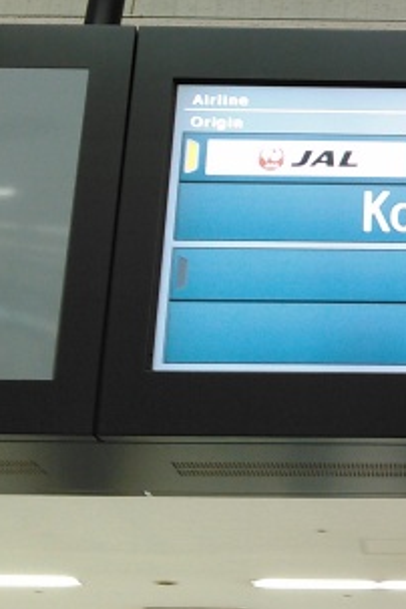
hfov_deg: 19.5
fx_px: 1116
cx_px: 478
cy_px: 177
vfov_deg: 30.2
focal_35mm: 66
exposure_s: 1/15.1
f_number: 2.4
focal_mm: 4
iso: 200
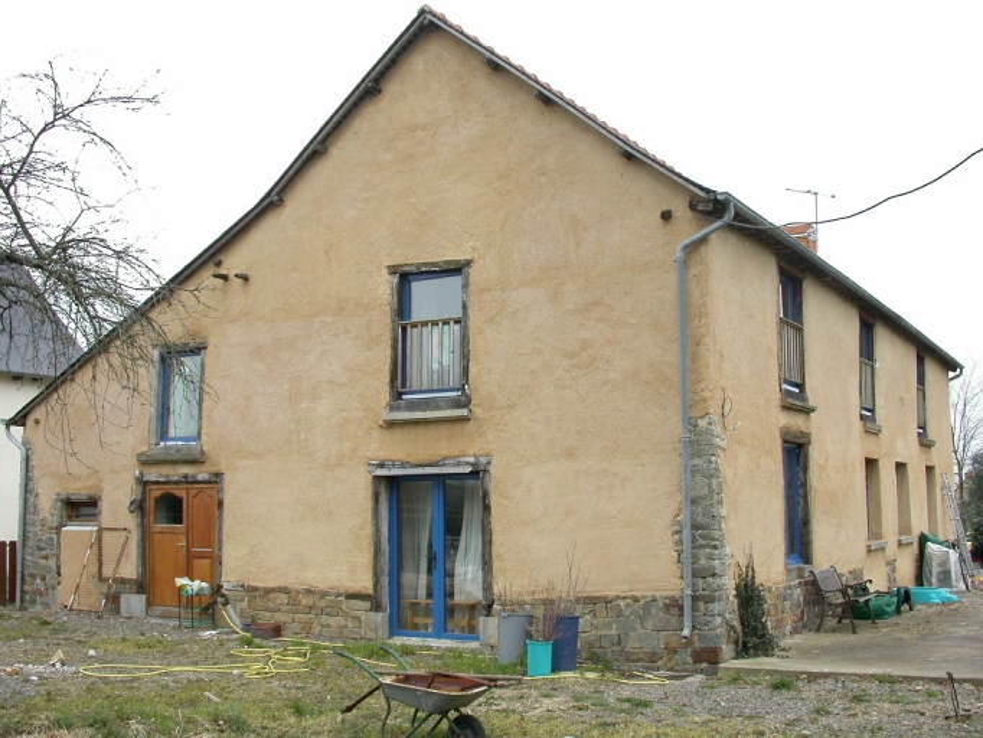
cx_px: 492
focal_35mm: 38
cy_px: 369
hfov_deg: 49.0
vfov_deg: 37.7
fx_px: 1079
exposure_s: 1/115
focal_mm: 7.85
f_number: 4.2
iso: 100
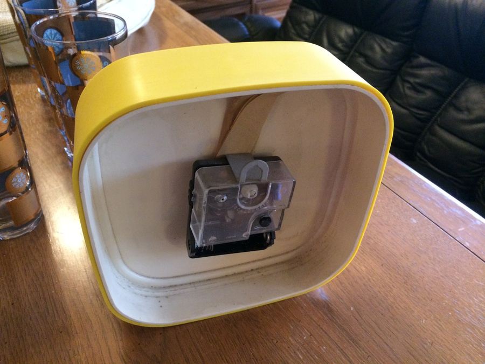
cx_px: 242
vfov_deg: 46.8
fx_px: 420
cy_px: 182
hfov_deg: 60.0
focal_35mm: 30
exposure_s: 1/15
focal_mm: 4.12
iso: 320
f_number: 2.2
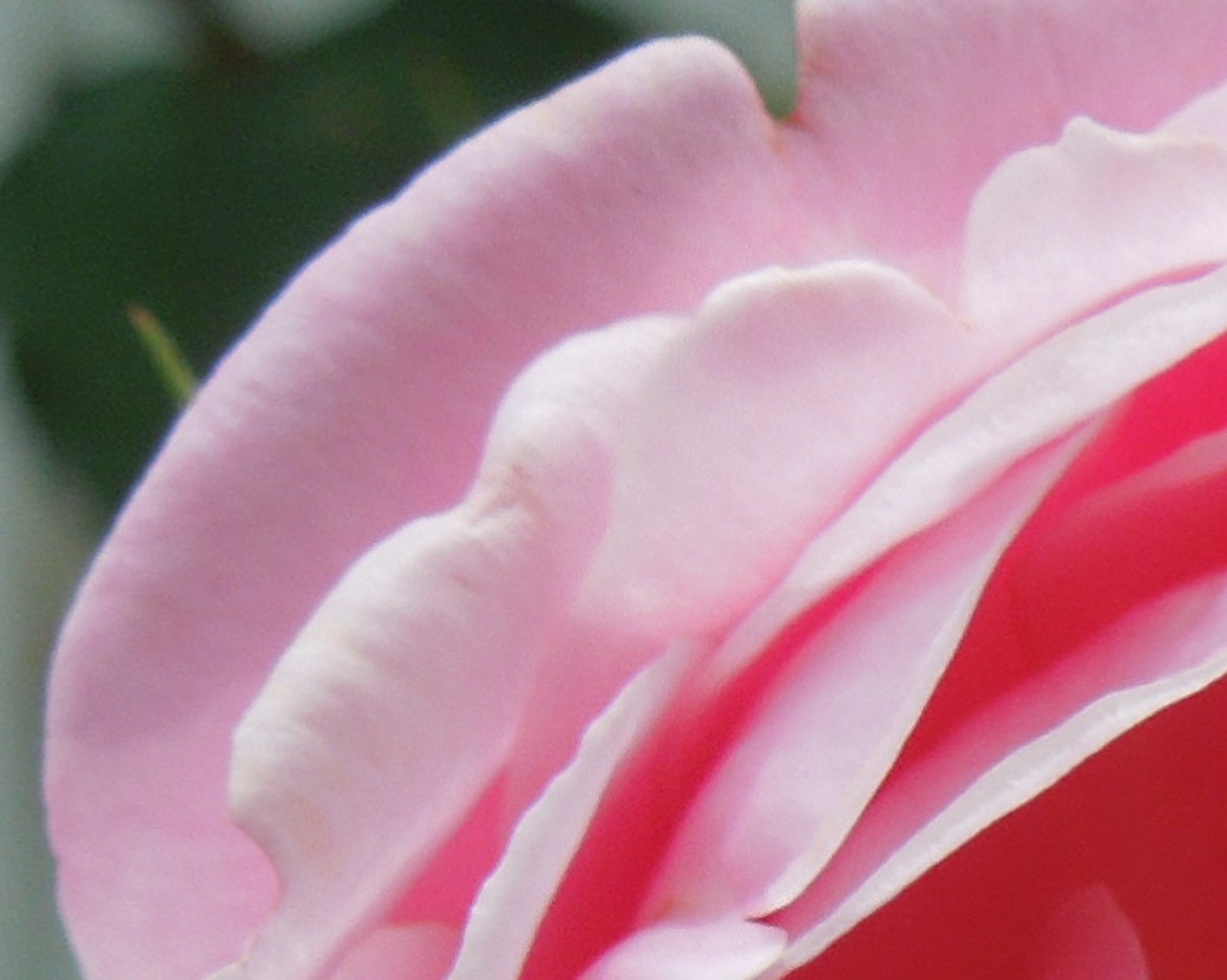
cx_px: 1867
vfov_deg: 5.5
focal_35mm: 275
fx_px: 9982
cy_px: 1660
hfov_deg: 6.9
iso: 100
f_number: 4.3
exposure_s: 1/400
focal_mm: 11
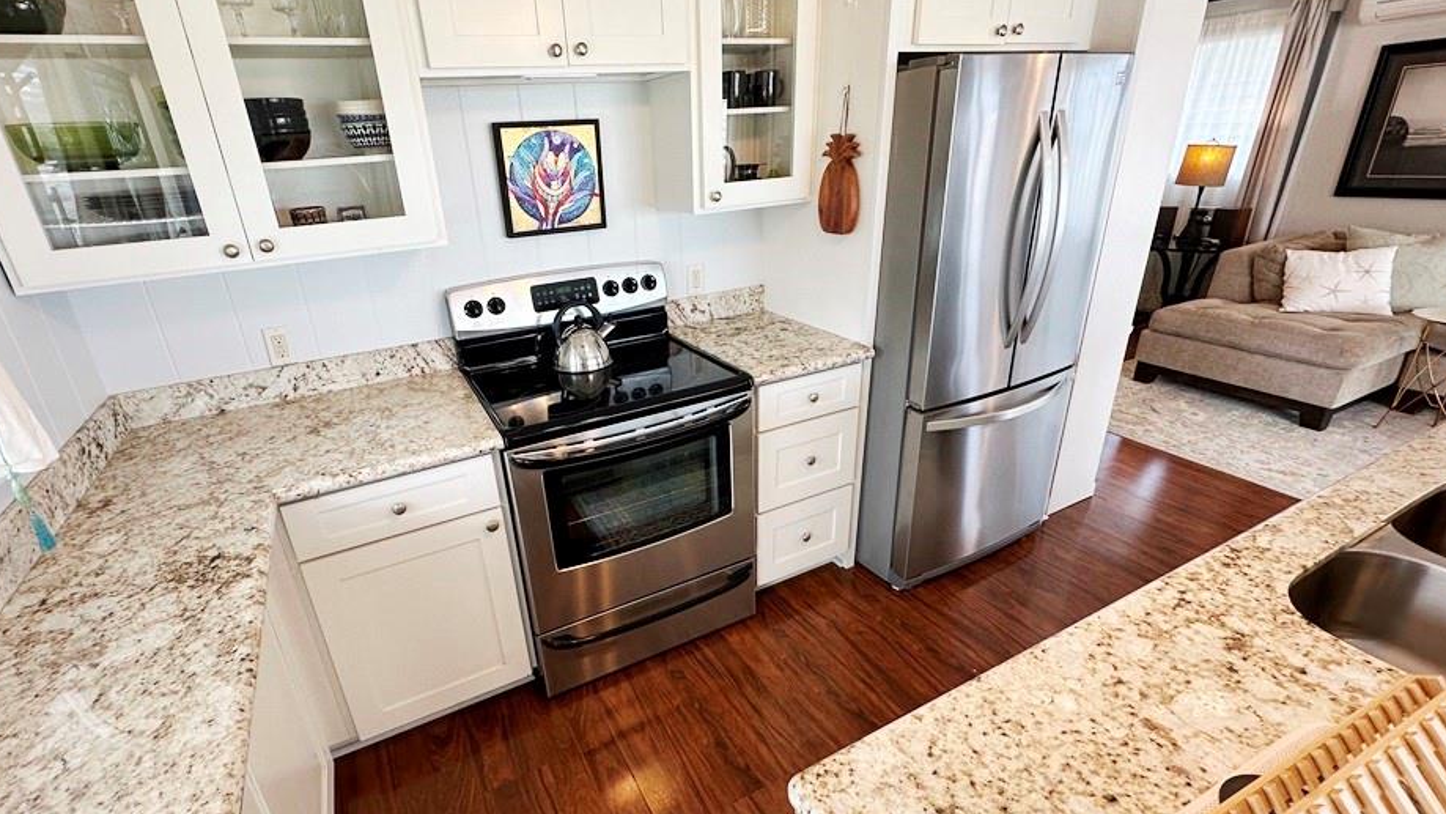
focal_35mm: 17
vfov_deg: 63.9
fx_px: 652
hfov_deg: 95.7
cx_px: 659
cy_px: 413
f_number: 2.2
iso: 125
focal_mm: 2.22
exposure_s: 1/120
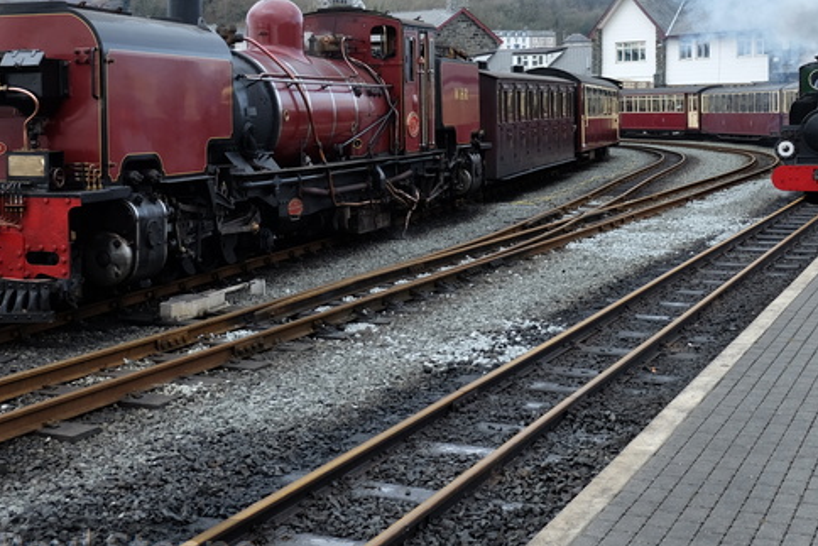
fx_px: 1227
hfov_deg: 36.8
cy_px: 149
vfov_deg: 24.8
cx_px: 355
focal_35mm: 54
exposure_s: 1/500
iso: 200
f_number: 3.2
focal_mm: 22.3
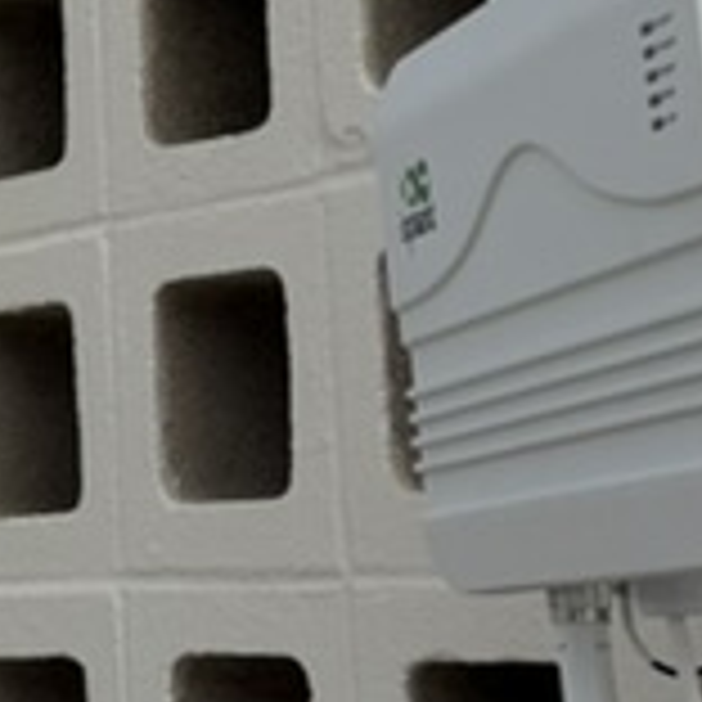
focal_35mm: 139
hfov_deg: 12.0
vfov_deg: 12.3
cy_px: -148
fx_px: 3189
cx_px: -360
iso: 80
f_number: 1.78
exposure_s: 1/9091
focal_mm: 6.76
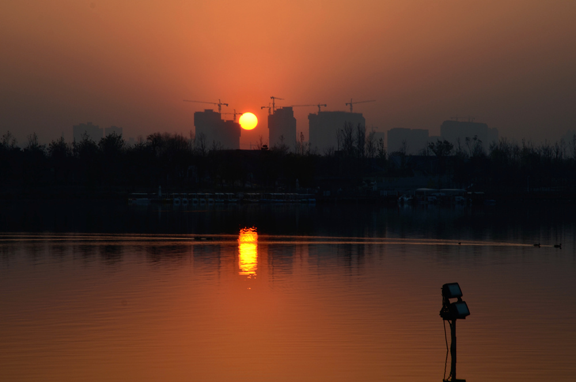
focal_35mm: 117
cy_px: 191
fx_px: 1868
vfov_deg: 11.7
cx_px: 288
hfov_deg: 17.5
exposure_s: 1/60
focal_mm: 78
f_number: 13
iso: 100
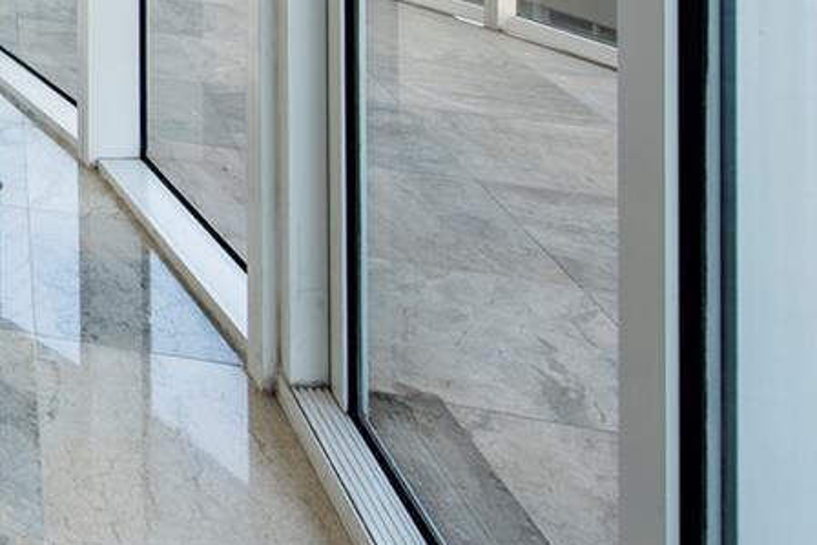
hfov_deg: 29.0
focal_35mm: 50
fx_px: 1135
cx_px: -336
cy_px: -283
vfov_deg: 22.1
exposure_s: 1/40
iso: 100
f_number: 9
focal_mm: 14
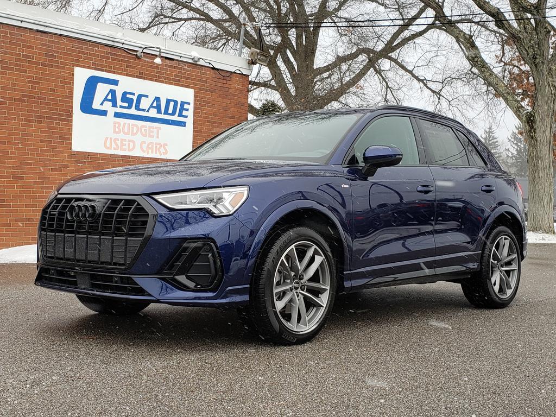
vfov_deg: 53.1
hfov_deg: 67.3
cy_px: 208
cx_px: 278
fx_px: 418
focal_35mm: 26
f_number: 2.4
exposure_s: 1/148
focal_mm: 4.3
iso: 50
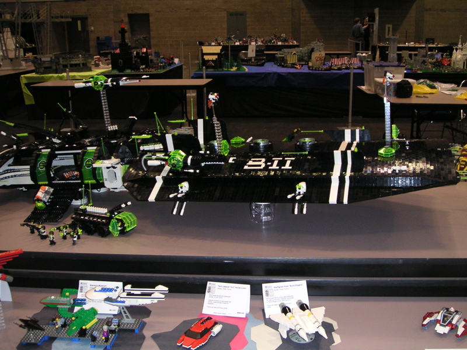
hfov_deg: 49.0
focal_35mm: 38
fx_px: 513
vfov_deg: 37.7
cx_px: 234
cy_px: 175
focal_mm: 6
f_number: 2.8
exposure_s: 1/45
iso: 160
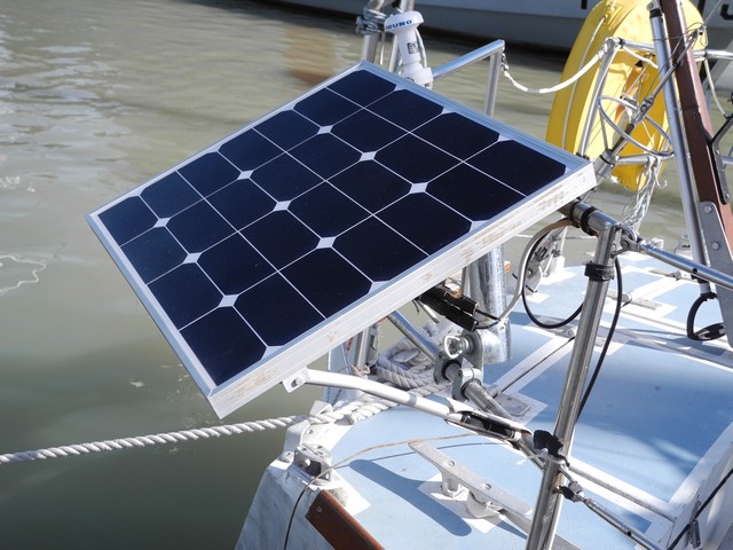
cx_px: 366
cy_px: 275
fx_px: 953
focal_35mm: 45
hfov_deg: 42.1
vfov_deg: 32.2
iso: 100
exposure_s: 1/820
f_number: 3.2
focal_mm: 9.7
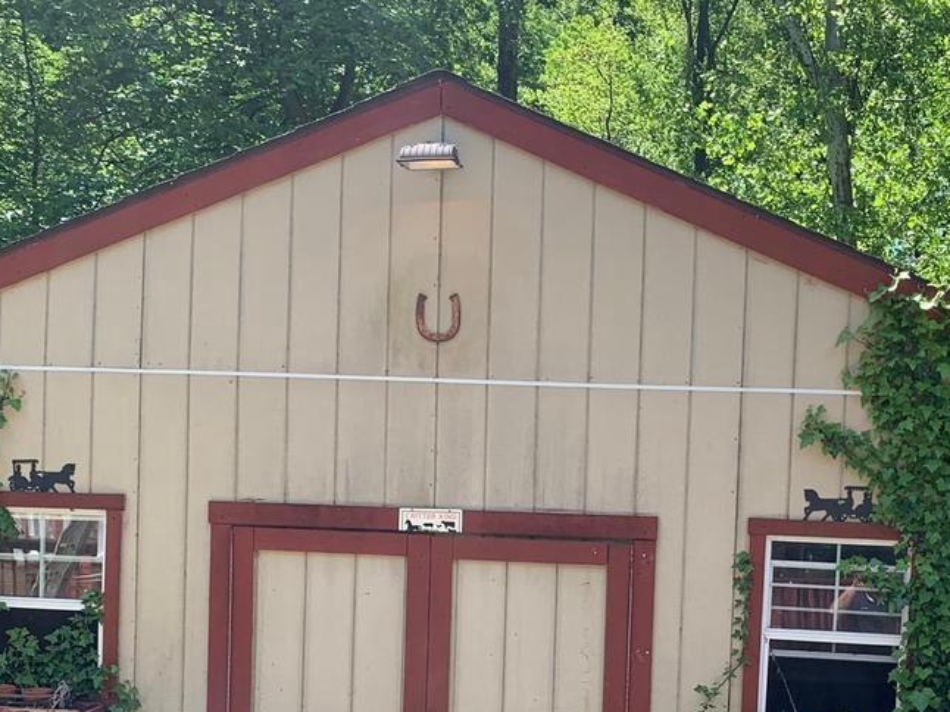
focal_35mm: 58
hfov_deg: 32.6
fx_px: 1591
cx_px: 707
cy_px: 674
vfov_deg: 24.3
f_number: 1.8
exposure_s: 1/683
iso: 25
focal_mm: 4.25
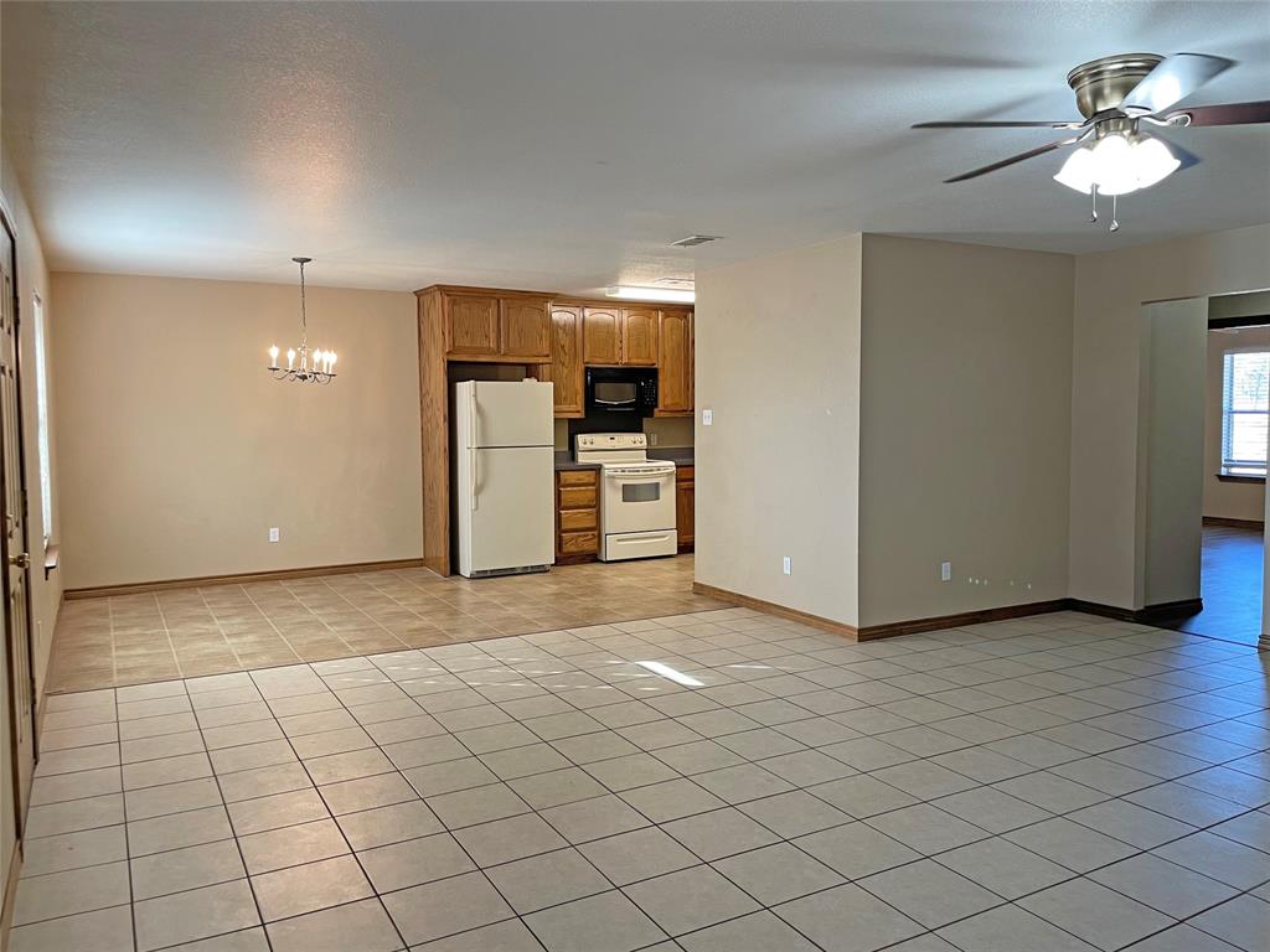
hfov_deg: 67.3
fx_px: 954
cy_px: 476
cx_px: 635
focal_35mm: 26
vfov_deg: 53.1
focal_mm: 4.2
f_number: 1.6
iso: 80
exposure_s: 1/60
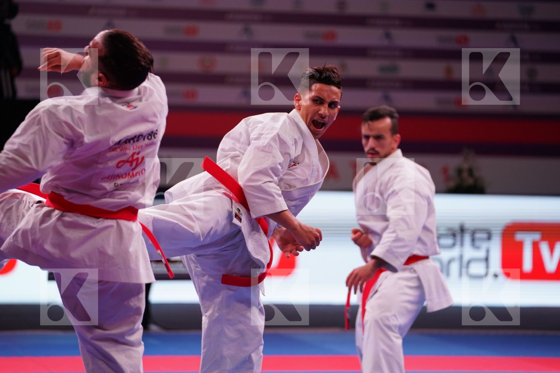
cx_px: 280
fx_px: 2100
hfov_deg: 15.2
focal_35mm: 135
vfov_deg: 10.2
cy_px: 186
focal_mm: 135
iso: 1600
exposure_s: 1/500
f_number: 2.8
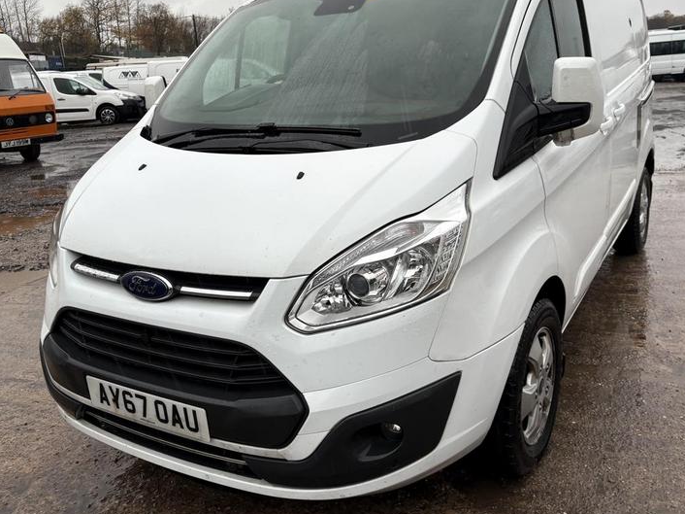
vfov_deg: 42.7
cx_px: 370
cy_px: 209
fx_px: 653
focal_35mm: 33
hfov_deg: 55.3
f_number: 1.6
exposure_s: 1/122
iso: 32
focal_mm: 5.96
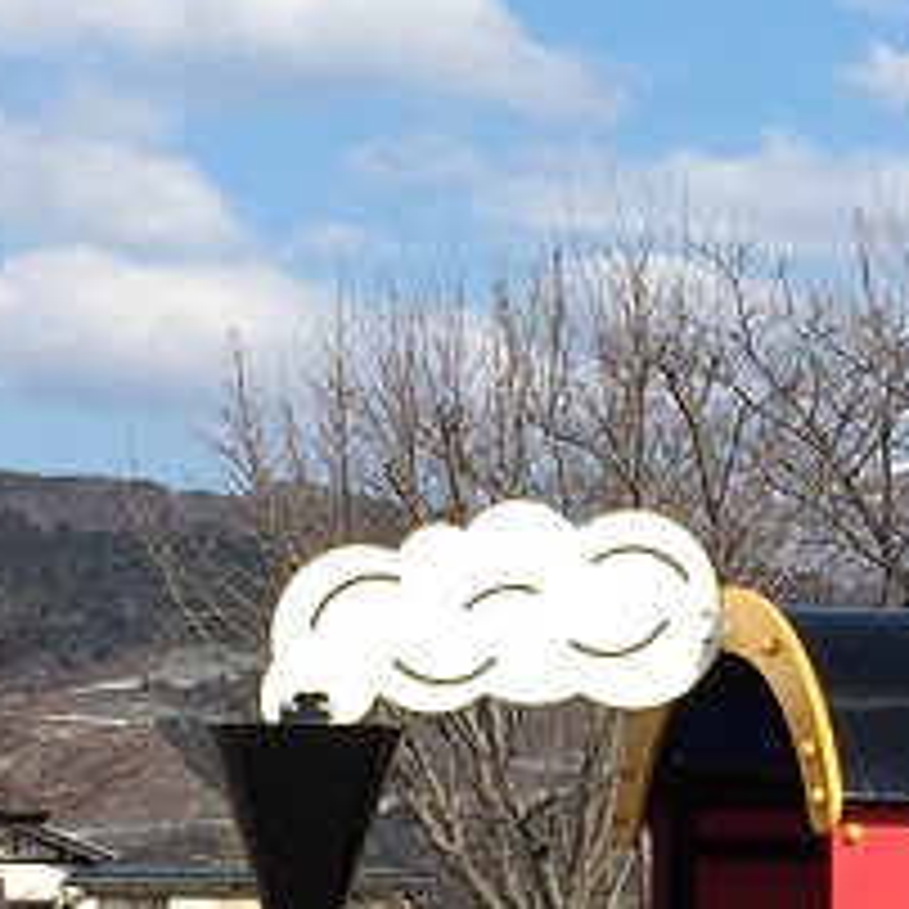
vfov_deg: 8.4
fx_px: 6150
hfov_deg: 8.4
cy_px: 873
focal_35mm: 207
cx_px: 760
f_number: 2.2
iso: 32
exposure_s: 1/2198
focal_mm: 4.15
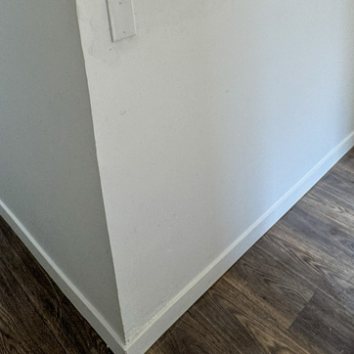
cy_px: 25
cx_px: 238
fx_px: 405
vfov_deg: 42.6
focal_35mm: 35
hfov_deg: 46.4
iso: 100
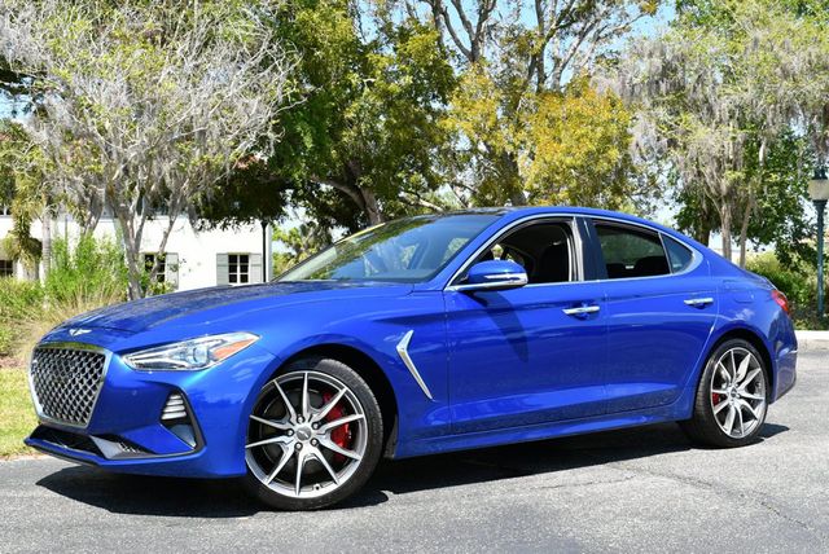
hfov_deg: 41.1
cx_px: 414
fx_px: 1106
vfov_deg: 28.1
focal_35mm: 48
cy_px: 277
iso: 200
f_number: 8
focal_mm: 24
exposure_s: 1/250
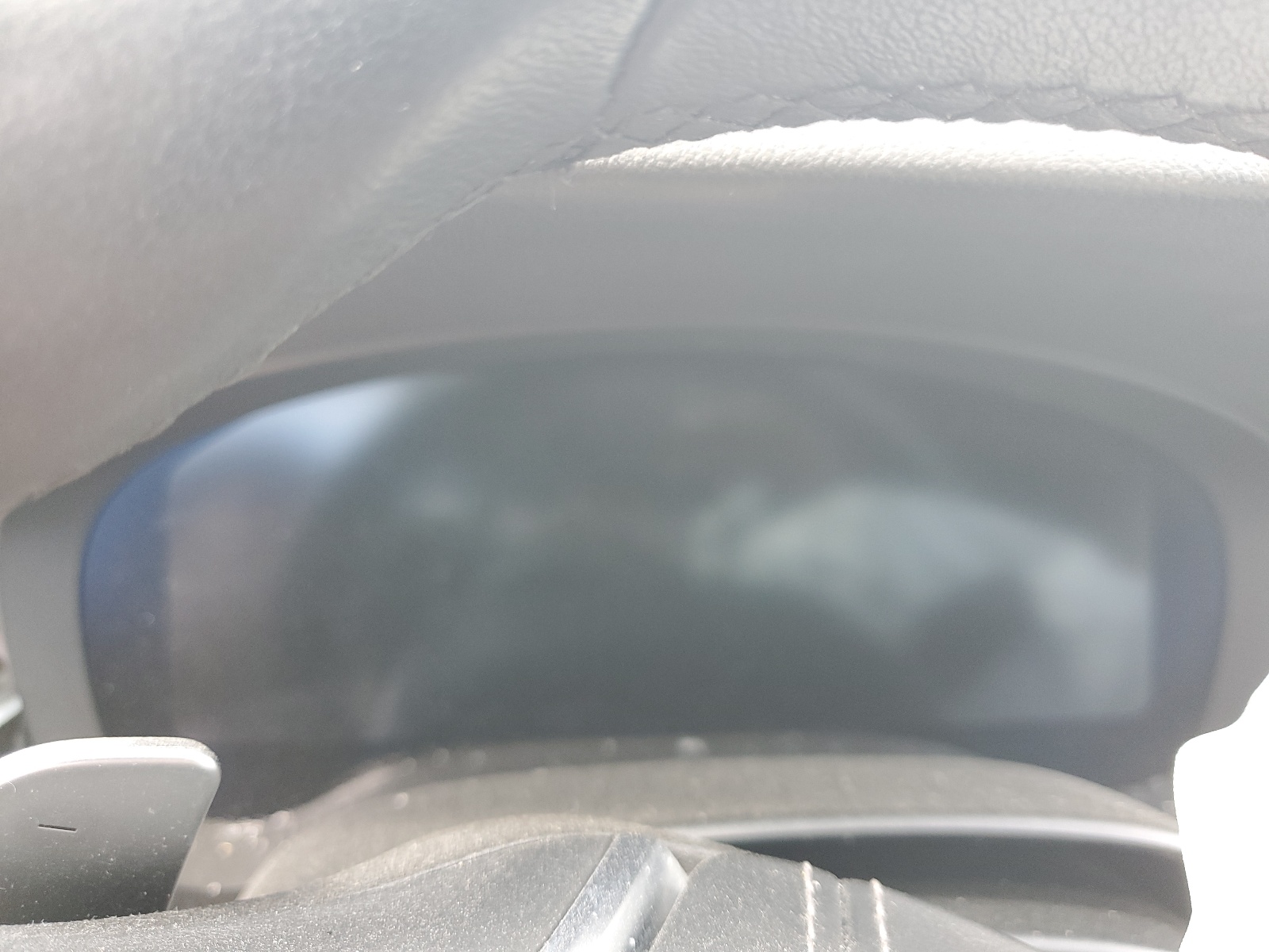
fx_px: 953
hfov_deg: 67.3
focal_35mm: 26
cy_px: 476
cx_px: 634
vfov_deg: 53.1
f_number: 1.5
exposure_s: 1/60.2
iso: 88
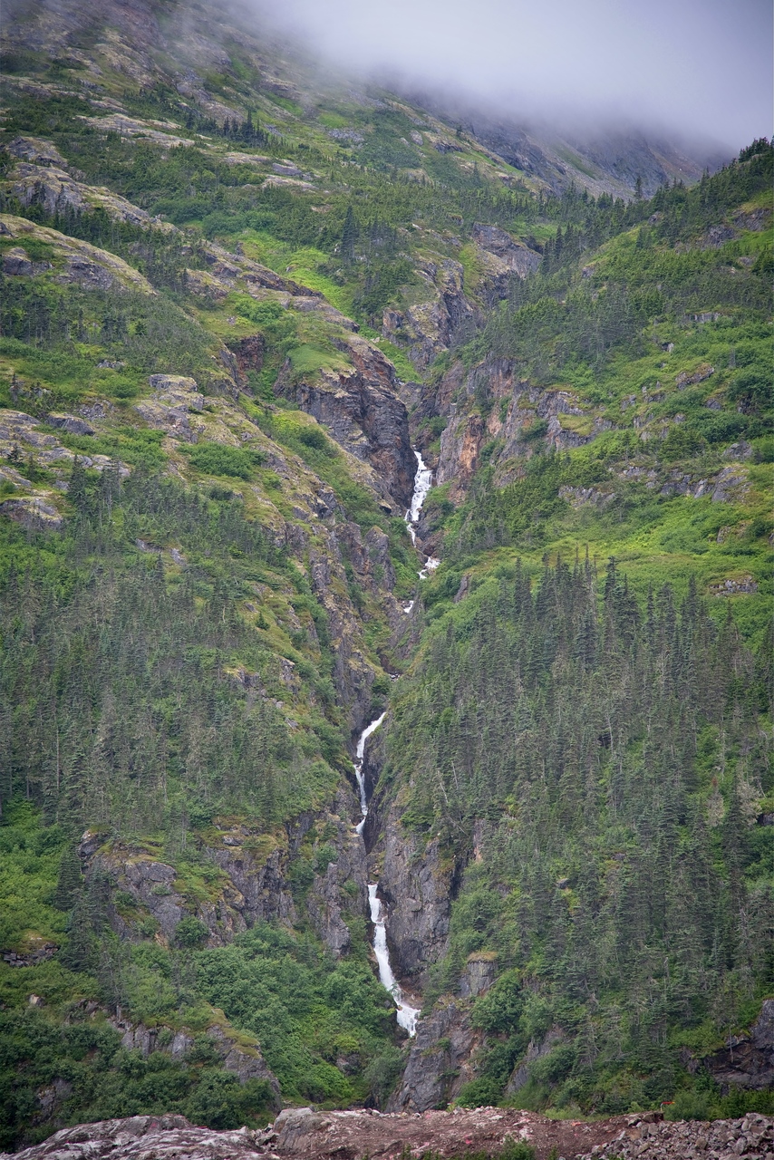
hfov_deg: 11.4
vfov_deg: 17.1
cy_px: 580
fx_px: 3868
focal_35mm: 120
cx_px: 387
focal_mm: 120
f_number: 4
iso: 220
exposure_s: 1/250
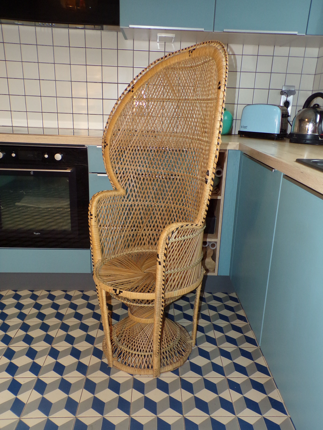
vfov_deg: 63.4
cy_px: 215
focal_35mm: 28
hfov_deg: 49.7
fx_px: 348
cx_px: 162
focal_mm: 5
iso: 200
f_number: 3.1
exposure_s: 1/34
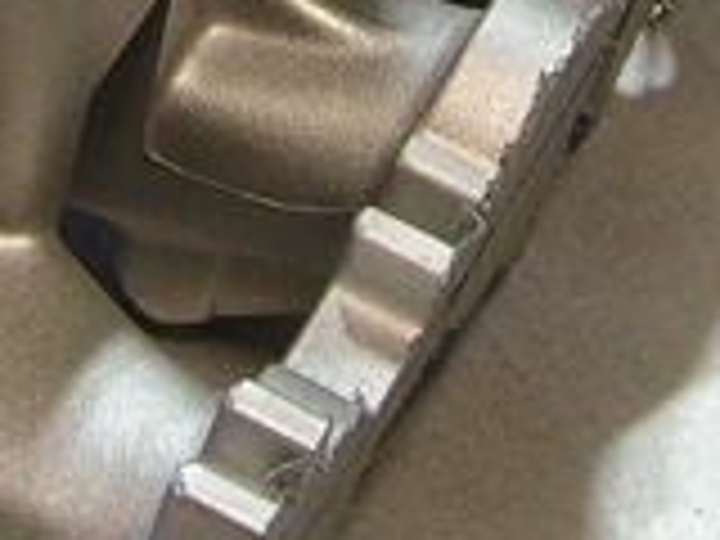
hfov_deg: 9.0
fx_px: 4576
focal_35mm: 220
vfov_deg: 6.6
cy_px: -320
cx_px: 180
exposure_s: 1/2
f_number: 3.4
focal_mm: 9.16
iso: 100
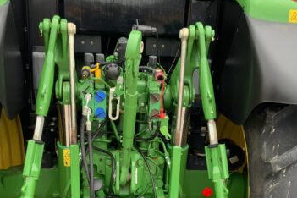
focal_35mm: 55
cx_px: 144
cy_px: 180
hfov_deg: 36.2
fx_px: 454
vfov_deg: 23.9
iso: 64
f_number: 1.8
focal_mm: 3
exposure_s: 1/76
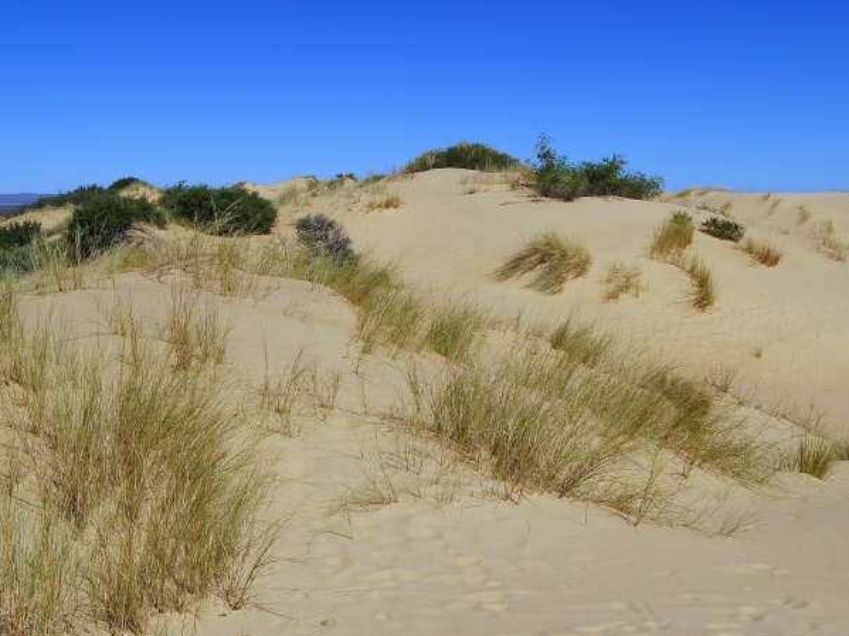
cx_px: 479
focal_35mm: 36
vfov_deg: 39.6
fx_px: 883
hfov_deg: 51.2
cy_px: 319
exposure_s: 1/320
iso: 100
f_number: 13
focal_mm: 22
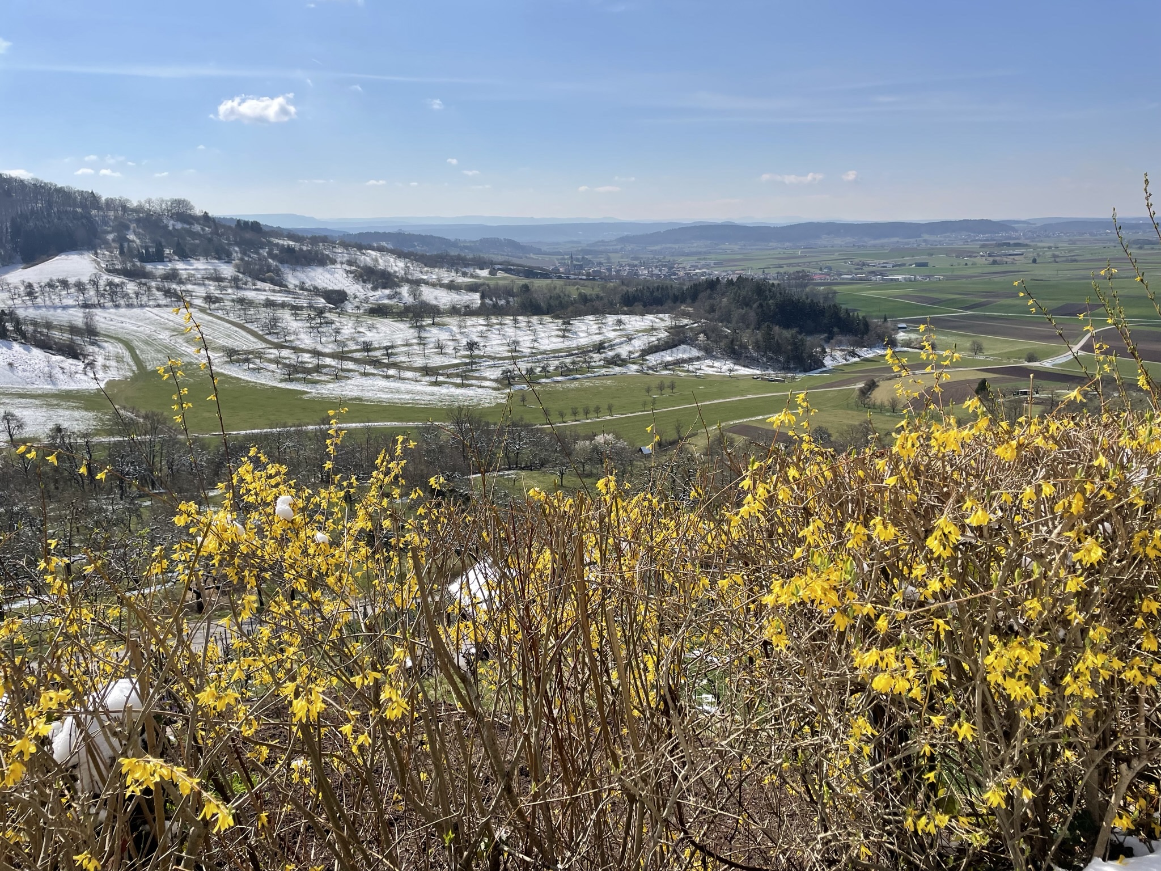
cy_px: 436
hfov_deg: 67.3
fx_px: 872
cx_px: 580
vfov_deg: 53.1
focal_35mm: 26
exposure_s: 1/6135
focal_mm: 4.2
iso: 32
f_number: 1.6
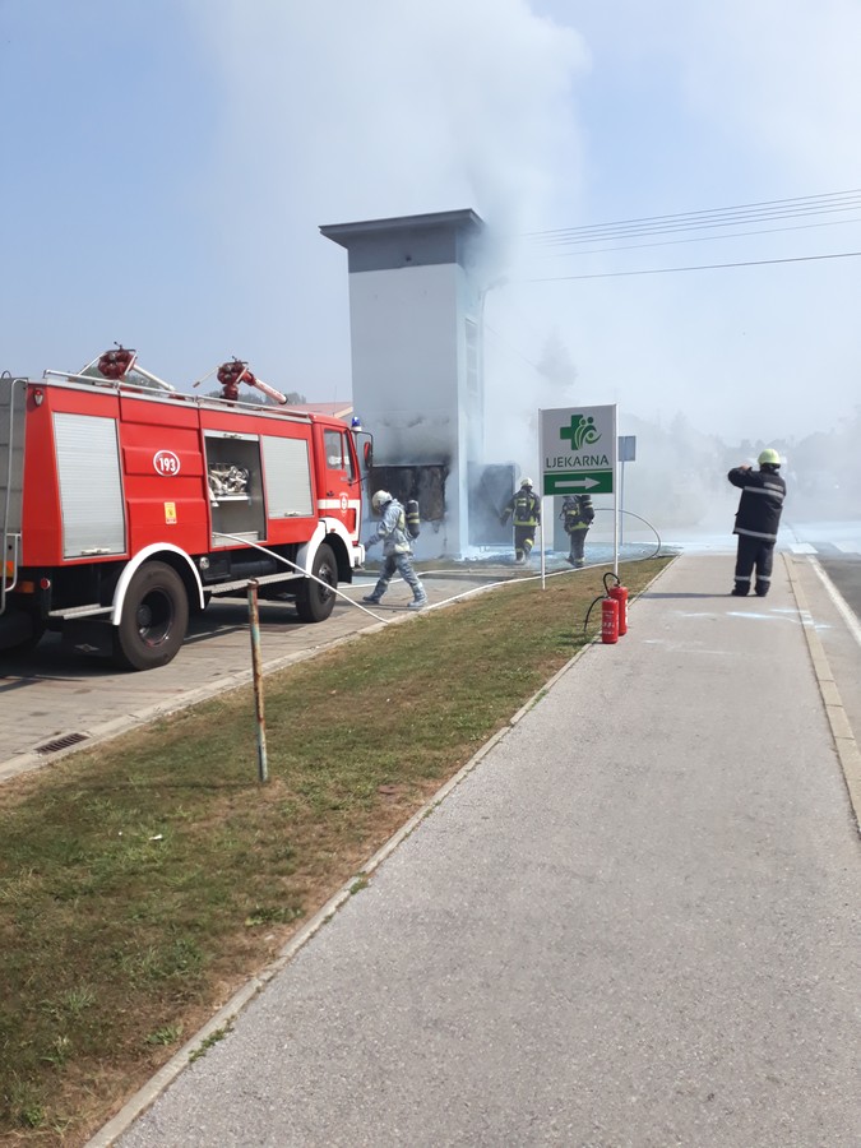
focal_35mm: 27
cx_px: 430
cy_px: 574
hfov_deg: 51.4
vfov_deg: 65.3
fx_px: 895
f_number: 1.7
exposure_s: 1/1773
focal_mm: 3.71
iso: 40
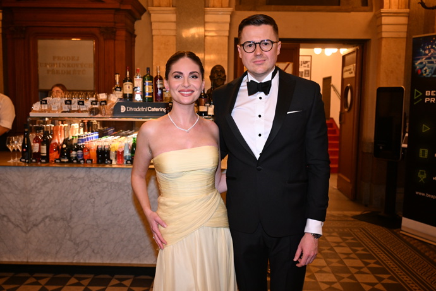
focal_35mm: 34
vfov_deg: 38.4
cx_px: 218
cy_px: 146
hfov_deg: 55.1
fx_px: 418
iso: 3200
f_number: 4.5
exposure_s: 1/125
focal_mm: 34.5
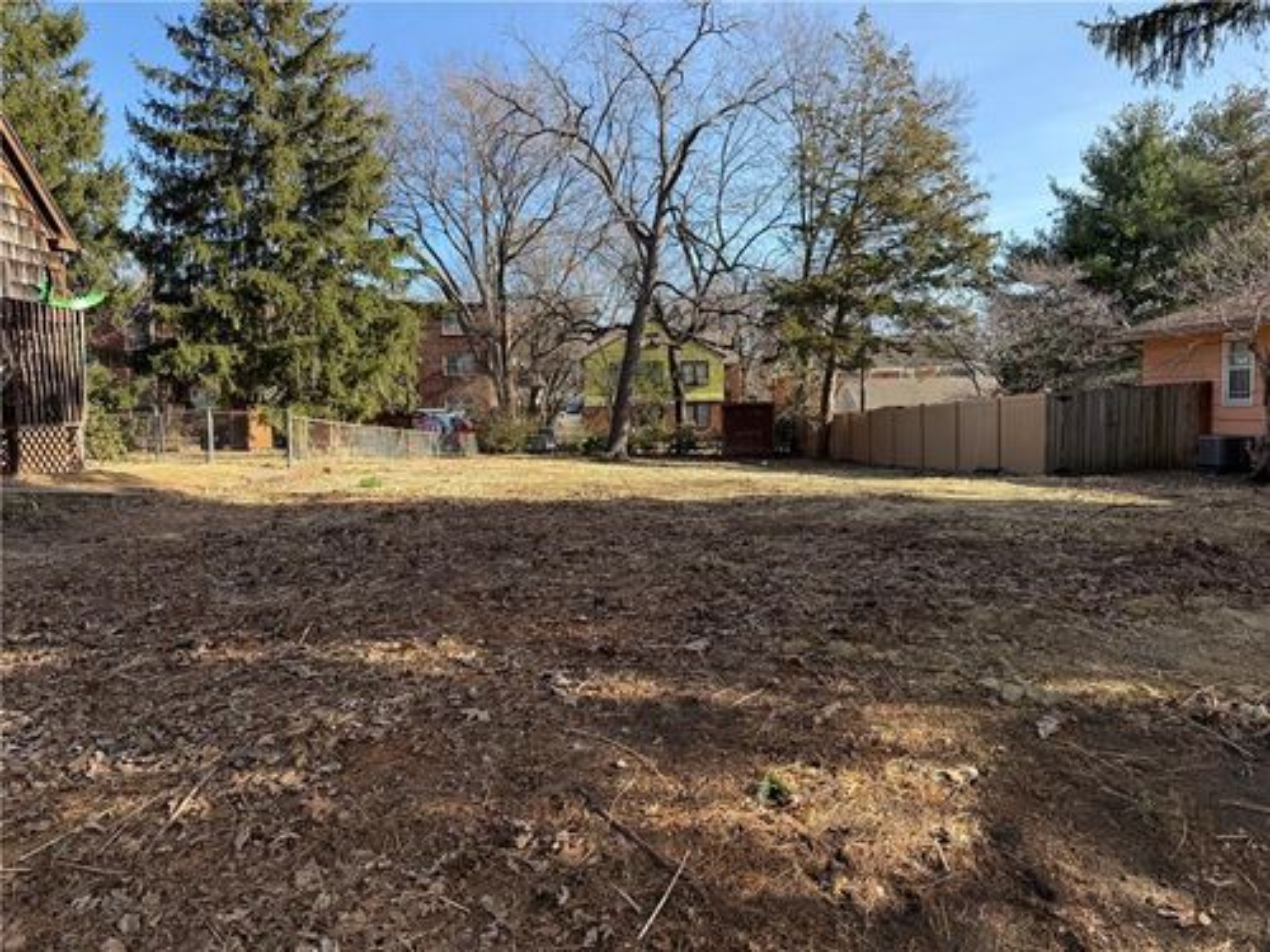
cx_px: 635
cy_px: 476
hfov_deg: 71.6
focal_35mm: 24
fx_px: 881
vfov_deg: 56.8
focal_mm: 6.76
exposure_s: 1/1727
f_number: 1.78
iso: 100
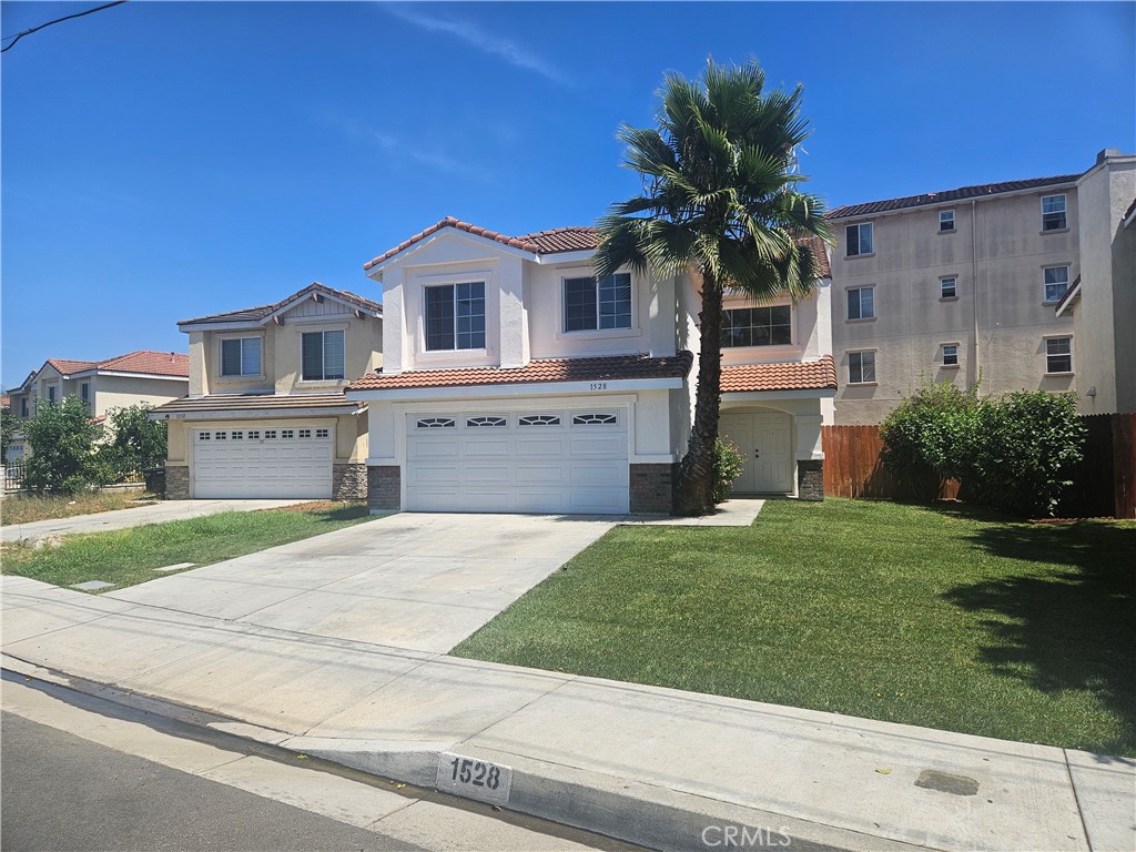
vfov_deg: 58.9
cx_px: 568
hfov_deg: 73.9
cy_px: 426
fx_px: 755
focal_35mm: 23
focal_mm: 5.4
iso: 25
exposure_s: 1/2537
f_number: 1.8
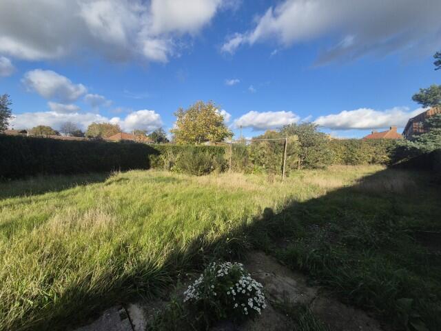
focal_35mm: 13
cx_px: 220
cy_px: 166
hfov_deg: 106.2
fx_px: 166
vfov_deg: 89.9
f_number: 2.2
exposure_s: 1/1996
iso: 64
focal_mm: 2.2
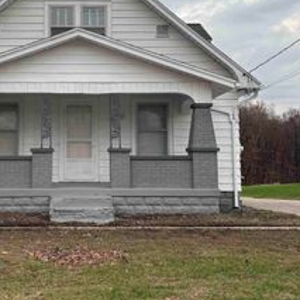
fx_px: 529
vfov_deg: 31.5
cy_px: 111
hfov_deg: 31.2
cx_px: 80
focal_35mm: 54
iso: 40
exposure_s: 1/187
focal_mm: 5.96
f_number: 1.6
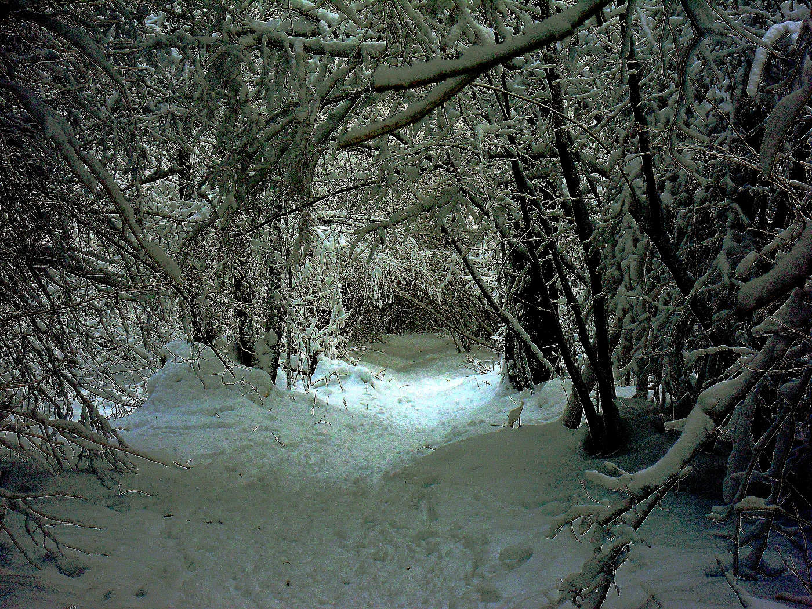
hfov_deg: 20.7
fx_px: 2228
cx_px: 406
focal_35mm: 95
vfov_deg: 15.6
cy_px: 304
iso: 80
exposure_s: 1/90
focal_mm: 16.6
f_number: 5.5
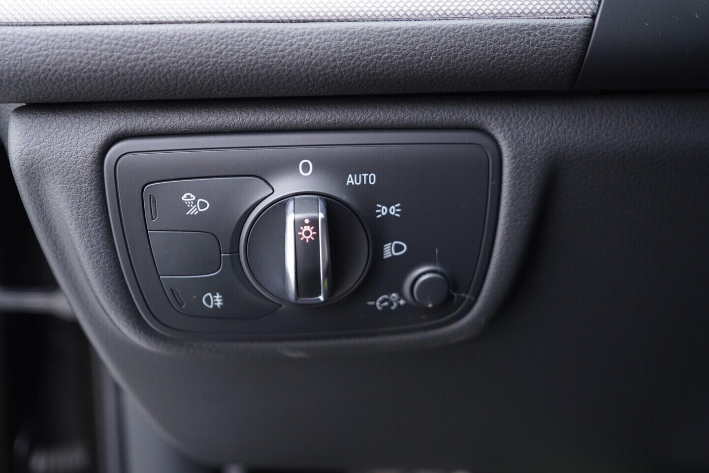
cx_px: 354
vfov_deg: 36.9
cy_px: 236
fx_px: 709
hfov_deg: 53.1
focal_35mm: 36
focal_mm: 24
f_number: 2.8
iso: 500
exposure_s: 1/40
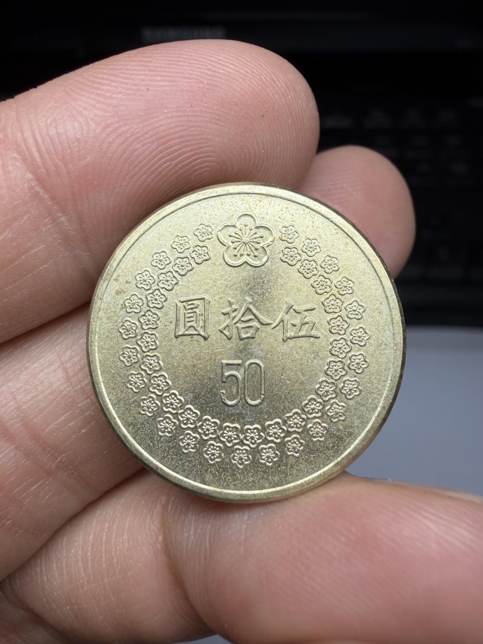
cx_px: 242
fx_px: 484
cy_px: 322
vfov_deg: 67.3
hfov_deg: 53.1
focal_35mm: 26
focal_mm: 2.22
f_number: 2.2
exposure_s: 1/215
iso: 40
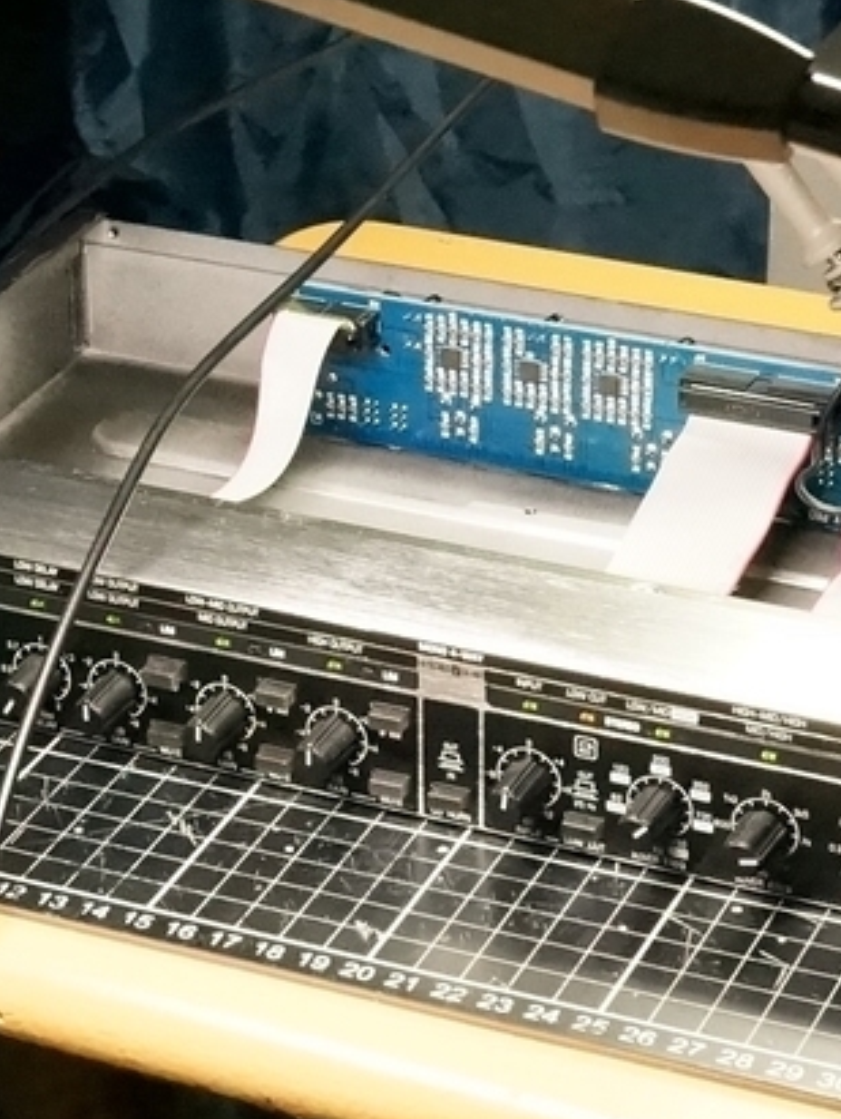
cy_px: 528
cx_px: 24
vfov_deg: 15.6
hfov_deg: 11.7
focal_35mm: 126
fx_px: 4075
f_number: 13
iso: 12800
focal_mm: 30
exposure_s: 1/80
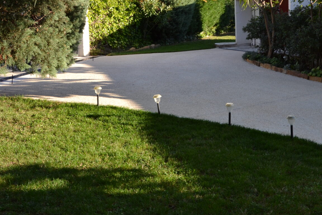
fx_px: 429
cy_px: 64
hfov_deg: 40.3
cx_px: 228
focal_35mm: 48
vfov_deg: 27.8
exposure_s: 1/125
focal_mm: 18
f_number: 5.6
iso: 100
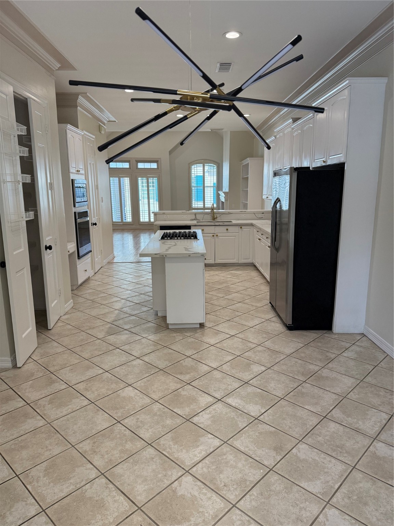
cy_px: 263
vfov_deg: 71.6
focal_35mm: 24
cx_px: 197
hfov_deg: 56.8
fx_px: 364
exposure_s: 1/234
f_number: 1.78
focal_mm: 6.76
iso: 160
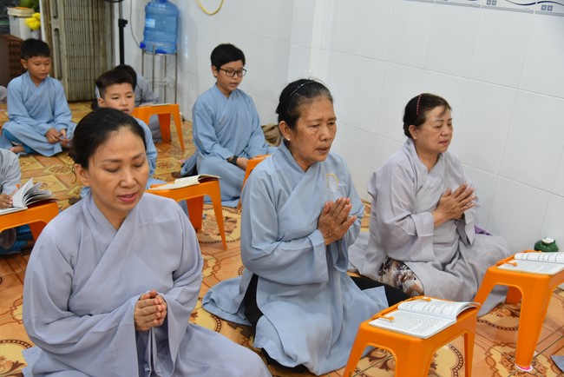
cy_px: 188
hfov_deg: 54.4
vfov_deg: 37.9
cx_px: 282
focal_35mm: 35
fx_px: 549
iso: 640
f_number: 4
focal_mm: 35
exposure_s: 1/60
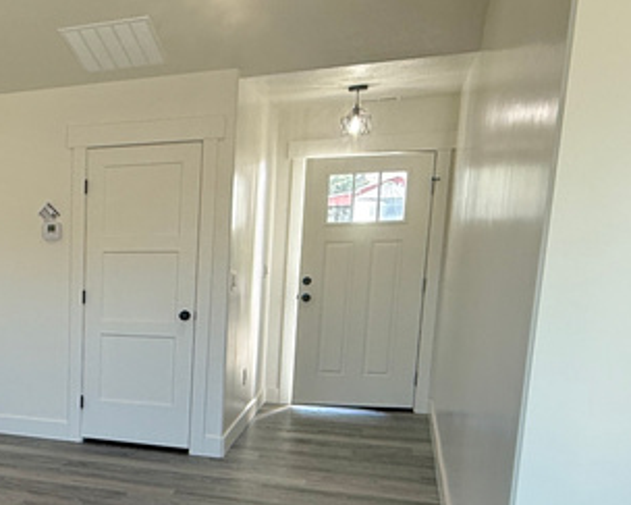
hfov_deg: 34.3
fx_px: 859
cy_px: 397
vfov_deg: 31.9
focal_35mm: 46
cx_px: -79
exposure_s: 1/120
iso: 100
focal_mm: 2.22
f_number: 2.2
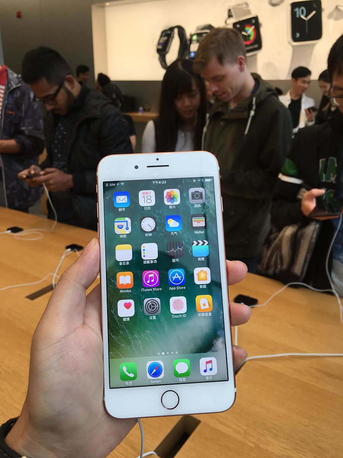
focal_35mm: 29
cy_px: 229
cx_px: 172
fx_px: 383
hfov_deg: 48.2
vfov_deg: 61.7
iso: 25
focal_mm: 4.15
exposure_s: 1/100
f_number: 2.2
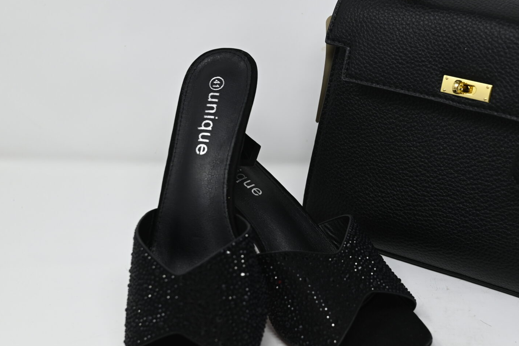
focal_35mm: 72
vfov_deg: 18.9
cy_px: 181
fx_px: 1038
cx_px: 343
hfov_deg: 27.9
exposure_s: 1/250
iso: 400
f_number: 4.5
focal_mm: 40
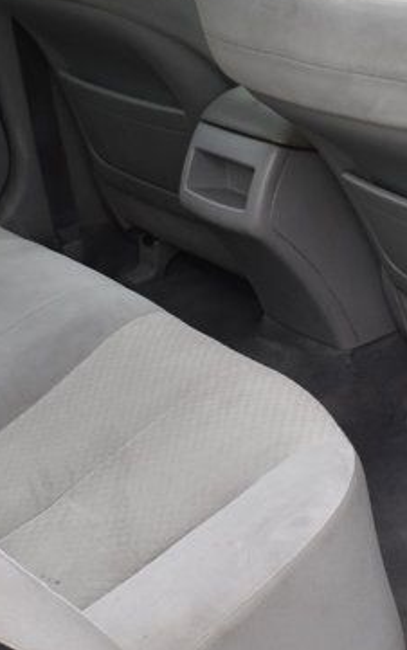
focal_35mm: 78
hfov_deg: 16.5
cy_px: 270
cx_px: 382
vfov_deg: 26.4
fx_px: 1383
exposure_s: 1/60
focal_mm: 18
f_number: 8
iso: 400
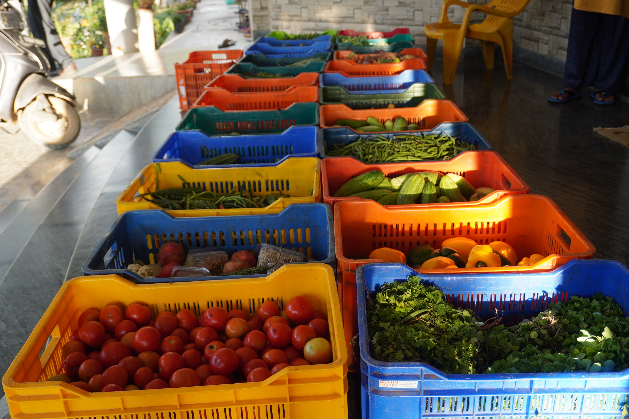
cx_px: 314
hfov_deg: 51.3
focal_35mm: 38
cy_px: 210
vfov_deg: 35.5
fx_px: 655
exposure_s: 1/80
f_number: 4.5
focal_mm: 25
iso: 160
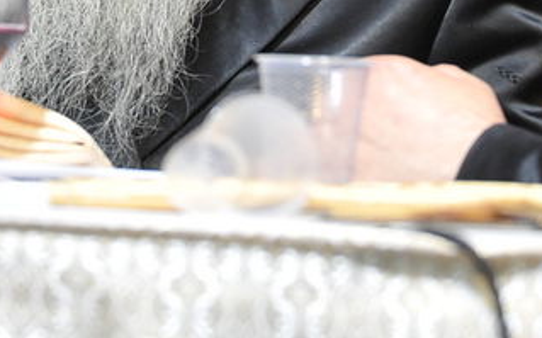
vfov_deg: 1.5
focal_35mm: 894
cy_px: -351
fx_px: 13199
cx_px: 97
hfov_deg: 2.4
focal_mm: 200
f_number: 4.5
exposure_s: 1/160
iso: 1600
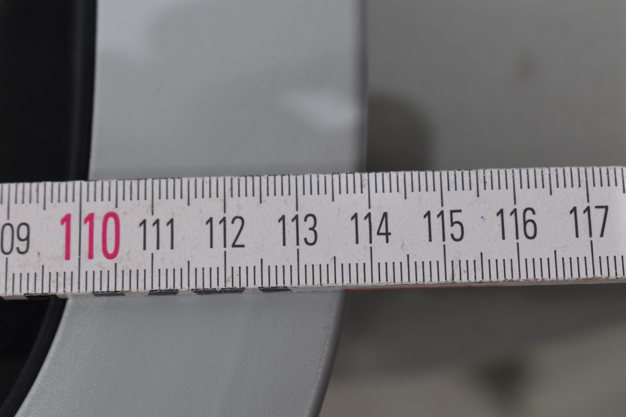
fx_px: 1304
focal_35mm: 75
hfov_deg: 27.0
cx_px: 313
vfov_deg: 18.2
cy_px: 208
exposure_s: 1/60
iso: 400
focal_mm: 50
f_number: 7.1
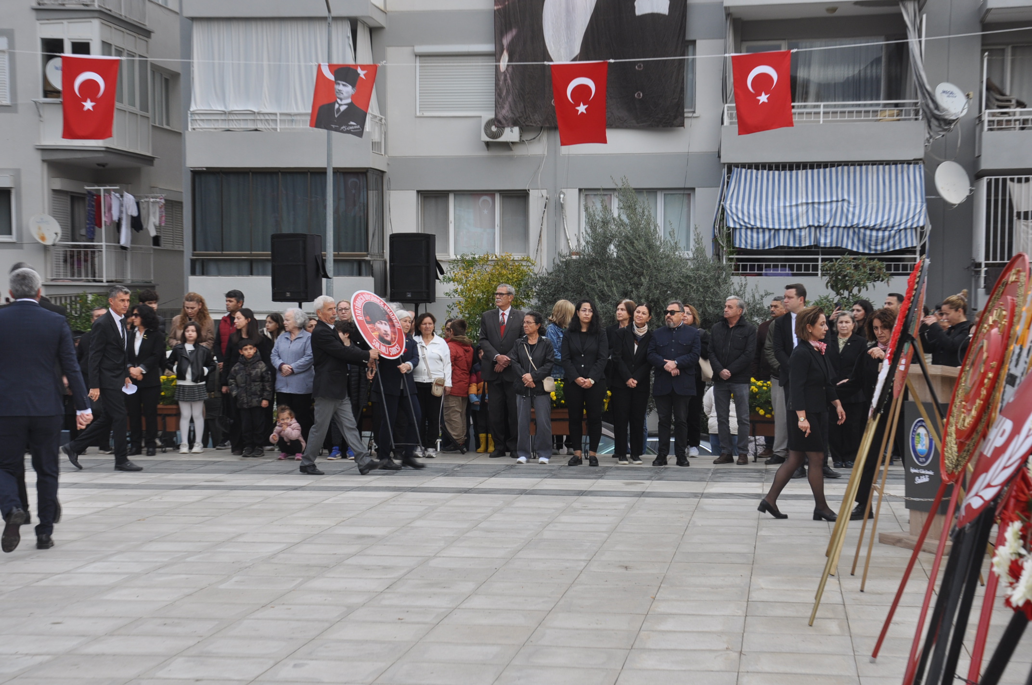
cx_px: 516
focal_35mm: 68
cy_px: 342
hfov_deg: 29.9
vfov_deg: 20.1
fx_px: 1933
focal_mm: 45
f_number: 8
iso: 200
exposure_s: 1/60
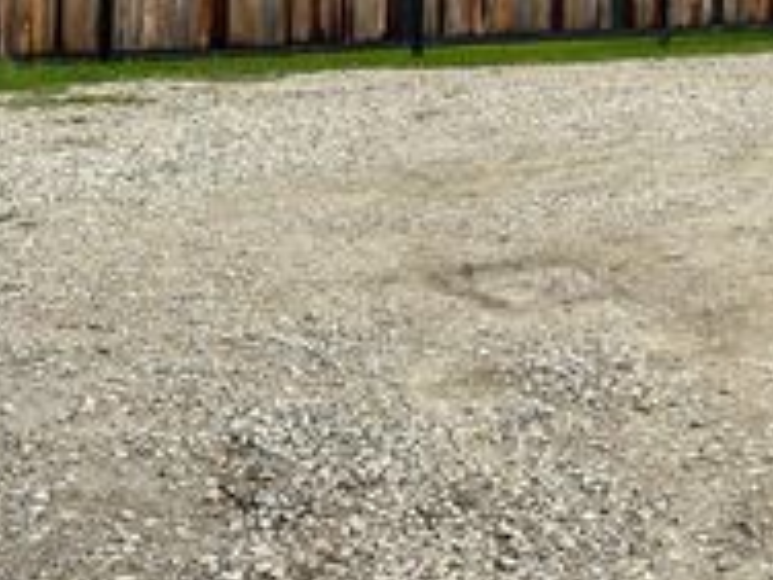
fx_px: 1429
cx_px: 646
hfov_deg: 29.4
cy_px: -121
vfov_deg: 21.3
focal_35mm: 64
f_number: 1.78
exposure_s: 1/1664
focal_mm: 6.86
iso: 80
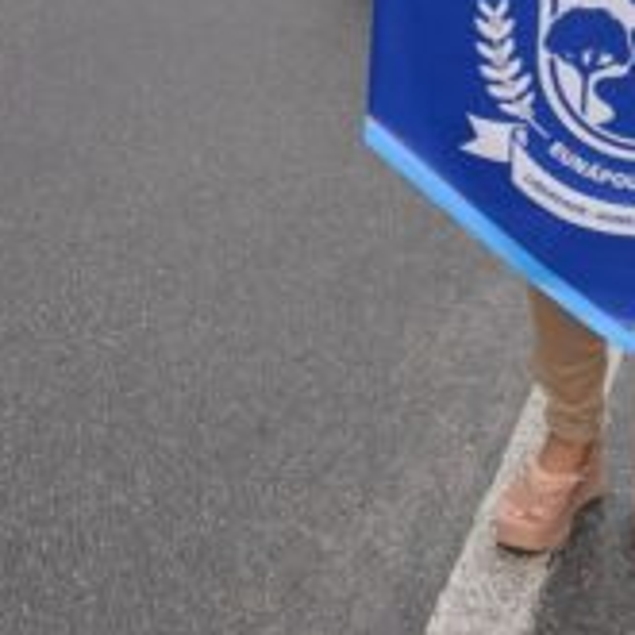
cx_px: 724
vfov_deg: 15.9
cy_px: -225
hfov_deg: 16.3
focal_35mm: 103
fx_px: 2138
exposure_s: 1/200
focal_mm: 18
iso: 100
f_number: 8
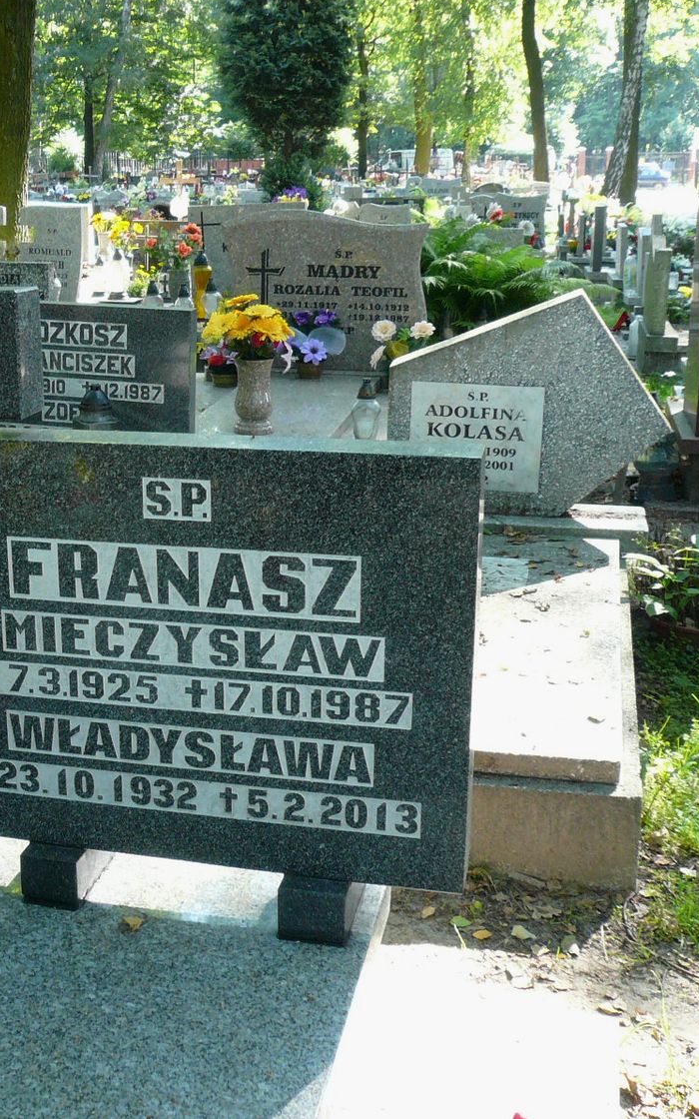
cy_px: 558
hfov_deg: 28.7
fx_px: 1341
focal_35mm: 44
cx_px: 157
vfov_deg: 45.3
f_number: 2.8
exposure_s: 1/40
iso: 100
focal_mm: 4.6
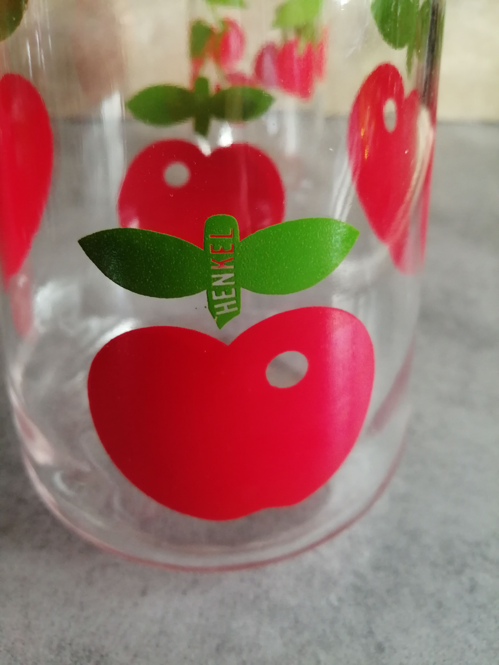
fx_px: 500
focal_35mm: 26
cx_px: 250
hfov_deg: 53.1
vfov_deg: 67.3
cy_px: 332
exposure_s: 1/100
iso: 250
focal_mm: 3.62
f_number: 1.8
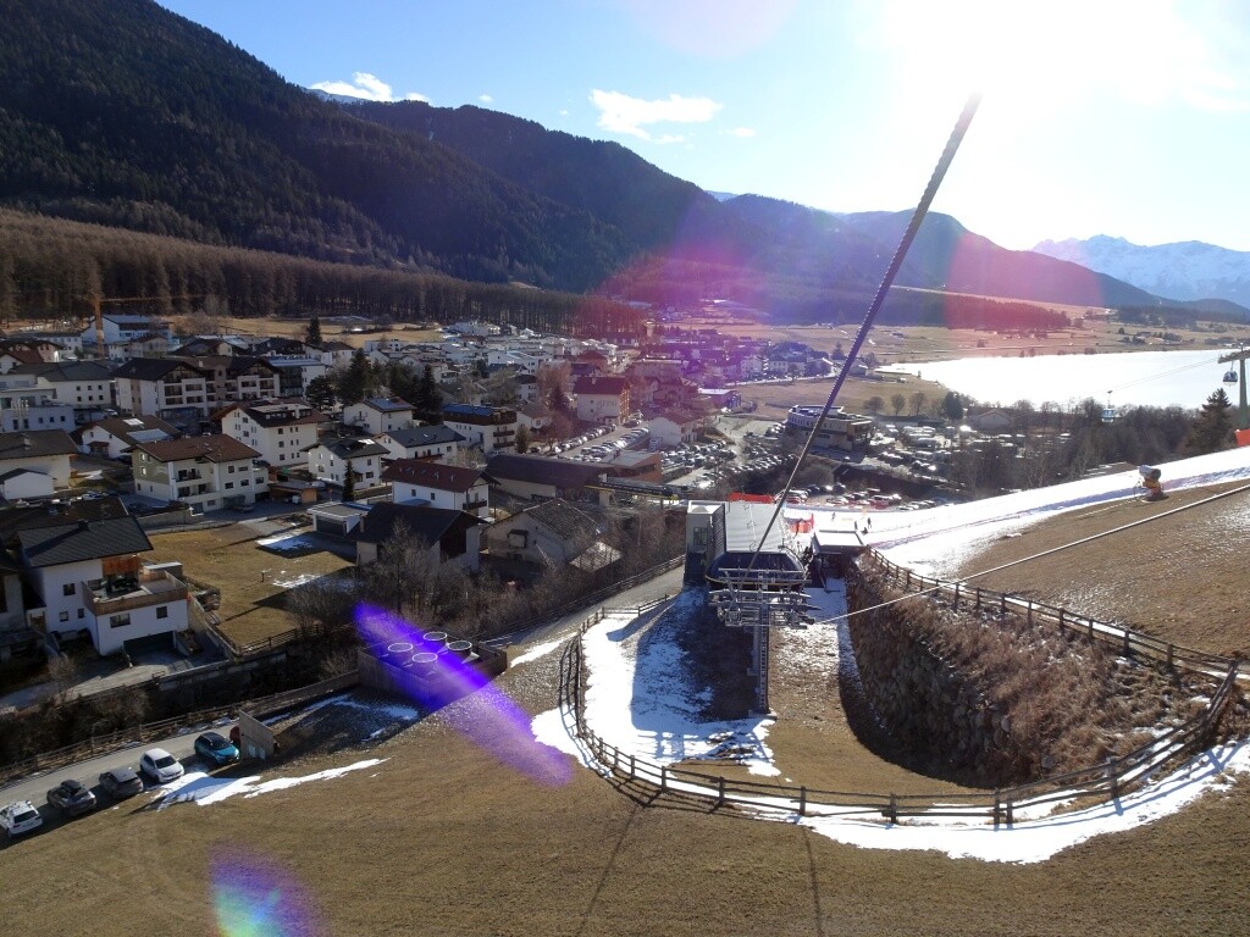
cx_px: 625
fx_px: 867
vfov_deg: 56.8
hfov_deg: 71.6
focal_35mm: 24
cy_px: 468
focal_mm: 4.1
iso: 80
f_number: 3.5
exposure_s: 1/640
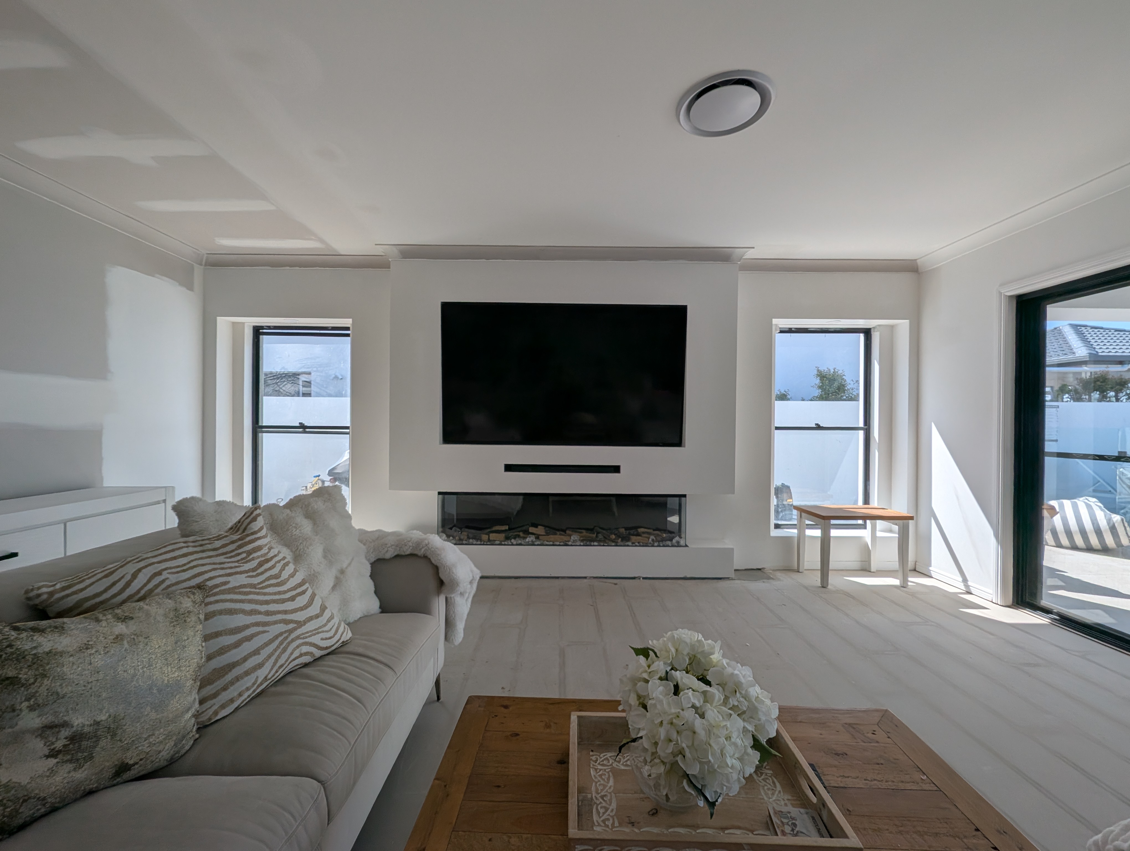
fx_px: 425
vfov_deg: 90.1
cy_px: 426
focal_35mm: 13
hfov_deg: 106.1
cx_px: 565
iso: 40
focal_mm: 1.95
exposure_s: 1/729
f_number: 2.2
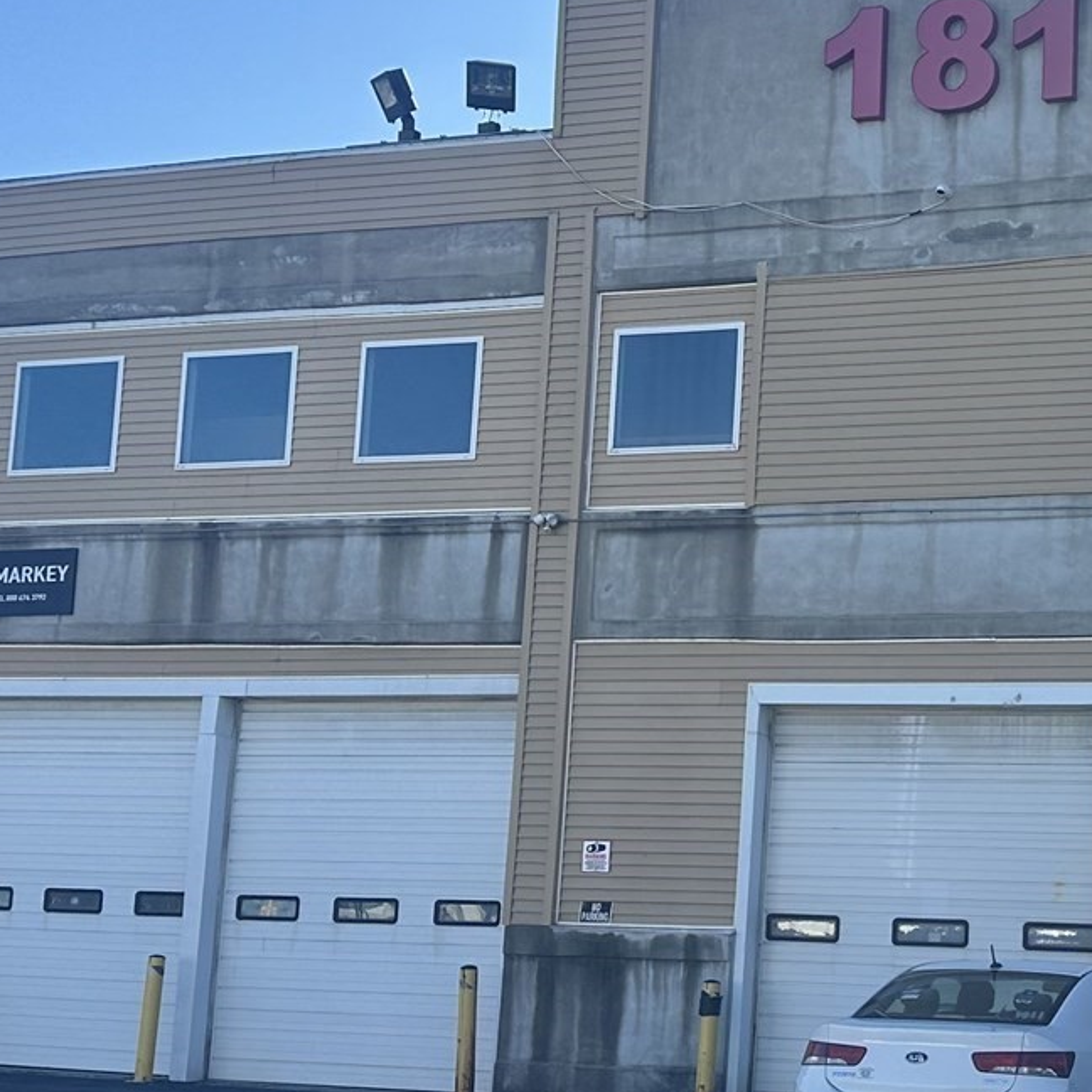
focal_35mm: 67
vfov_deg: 25.7
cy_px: 659
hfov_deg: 24.7
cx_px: 1052
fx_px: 2391
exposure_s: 1/2967
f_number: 1.78
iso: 80
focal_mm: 6.86
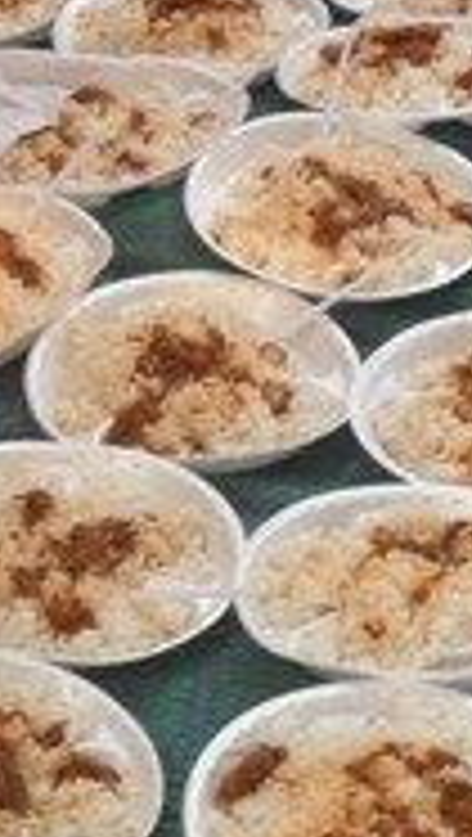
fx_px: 2862
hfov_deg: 9.3
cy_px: 421
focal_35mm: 129
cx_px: -103
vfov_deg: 16.6
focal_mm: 7.8
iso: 100
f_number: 4.5
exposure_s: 1/45
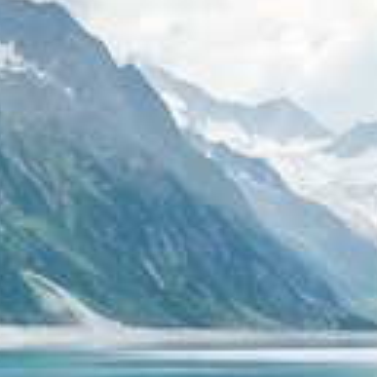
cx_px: 358
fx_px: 1146
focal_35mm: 93
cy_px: 459
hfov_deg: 18.3
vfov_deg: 17.7
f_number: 4
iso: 200
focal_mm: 12.6
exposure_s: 1/1500
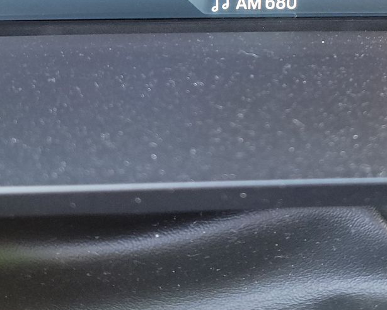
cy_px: -28
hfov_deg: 30.6
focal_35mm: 61
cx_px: 272
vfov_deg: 23.5
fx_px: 699
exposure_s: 1/59
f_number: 1.8
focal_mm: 6.7
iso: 890
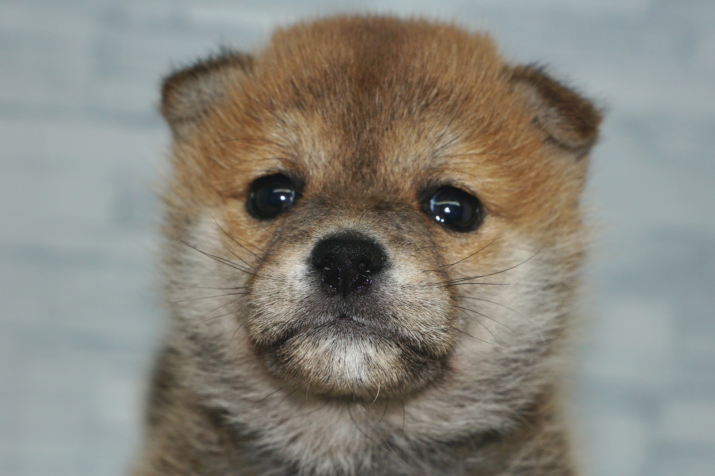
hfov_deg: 27.0
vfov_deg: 18.2
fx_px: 1489
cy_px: 238
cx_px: 358
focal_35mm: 75
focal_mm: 50
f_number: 5.6
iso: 100
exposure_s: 1/160
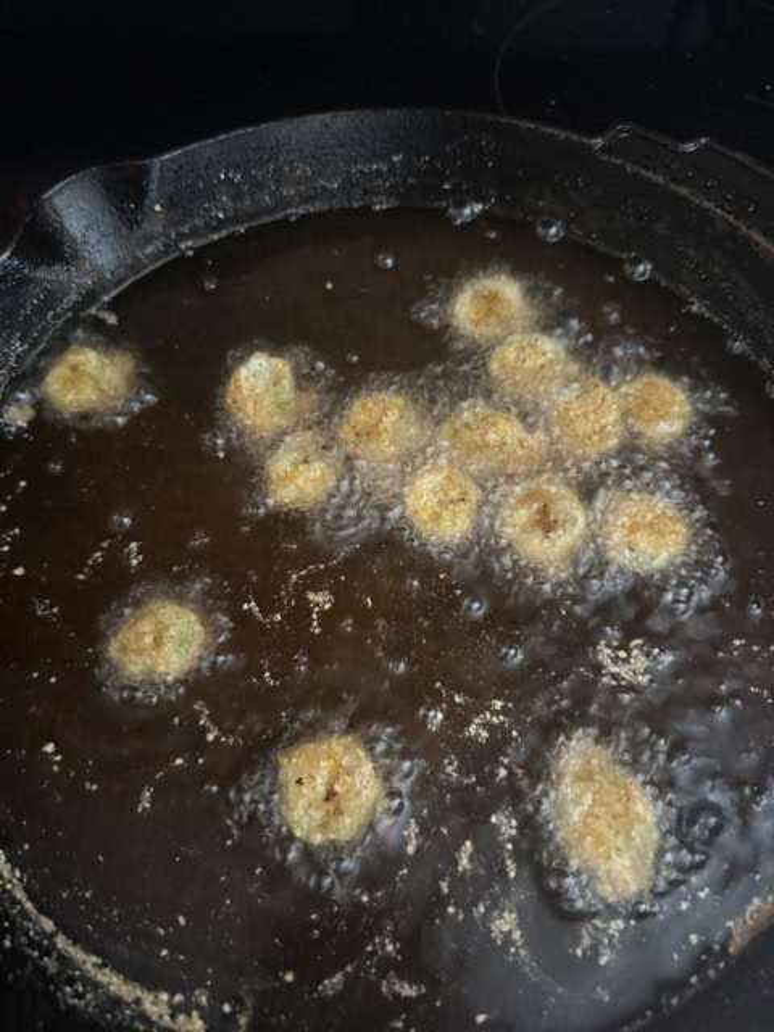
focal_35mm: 24
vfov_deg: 71.6
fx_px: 716
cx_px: 387
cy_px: 516
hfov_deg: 56.8
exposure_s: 1/30
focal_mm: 6.8
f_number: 1.8
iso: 1250
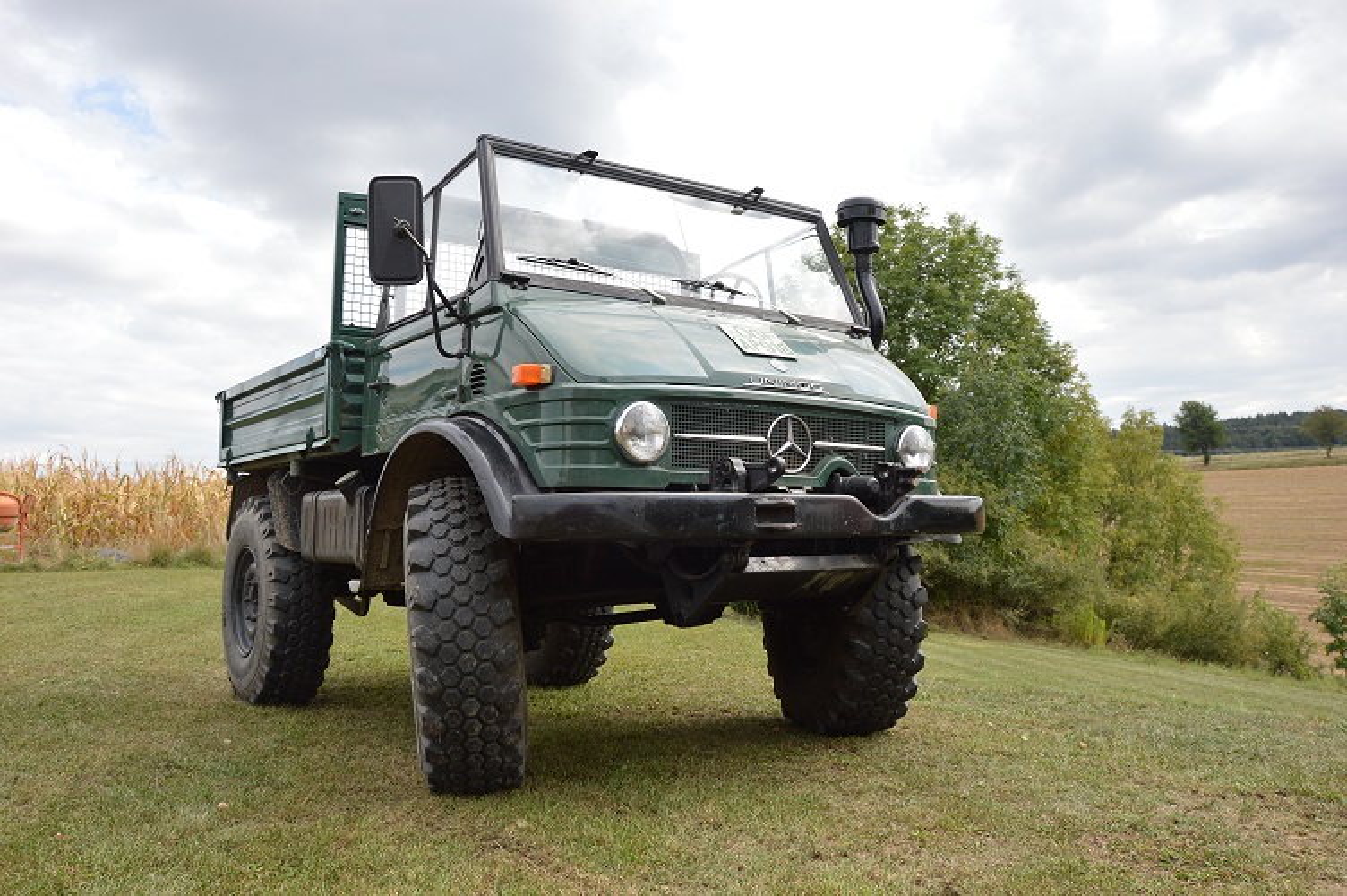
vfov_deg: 47.8
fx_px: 1009
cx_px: 674
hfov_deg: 67.4
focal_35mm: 27
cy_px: 448
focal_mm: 18
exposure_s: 1/160
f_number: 6.3
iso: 100
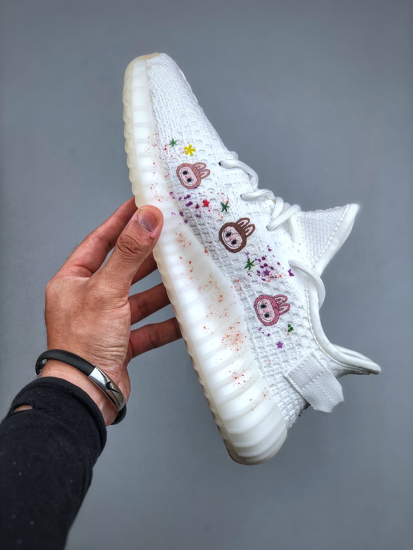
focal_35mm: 57
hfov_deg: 25.7
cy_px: 275
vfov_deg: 33.8
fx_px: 907
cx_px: 206
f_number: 2.8
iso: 25
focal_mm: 6.6
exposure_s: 1/100
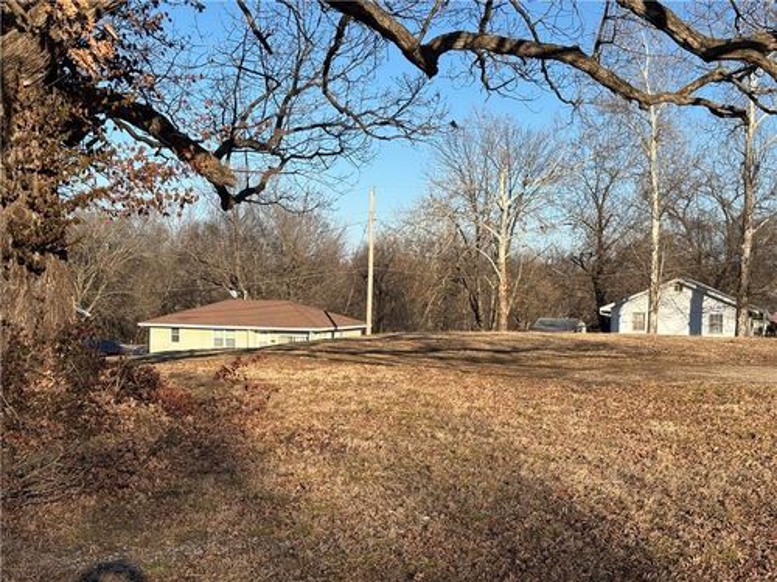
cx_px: 388
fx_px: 1167
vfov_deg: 28.0
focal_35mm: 52
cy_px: 291
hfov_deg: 36.8
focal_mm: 5.96
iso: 32
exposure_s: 1/2342
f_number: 1.6
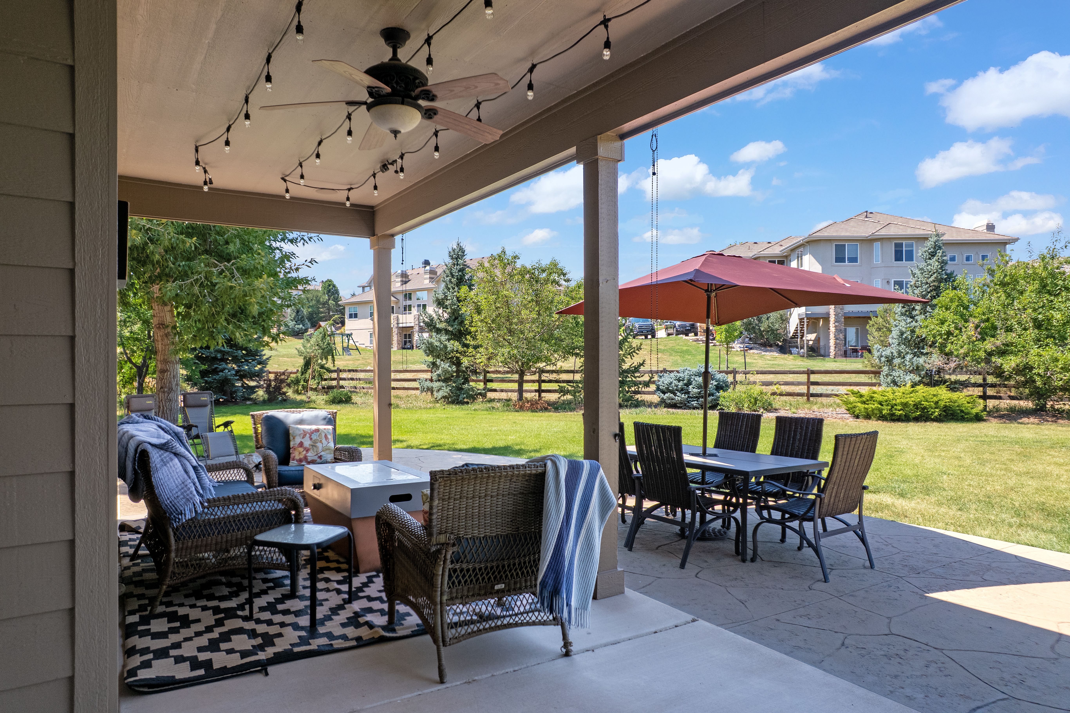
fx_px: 654
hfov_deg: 78.6
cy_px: 356
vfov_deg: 57.2
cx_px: 535
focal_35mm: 22
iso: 100
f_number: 2.8
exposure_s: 1/240
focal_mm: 8.38
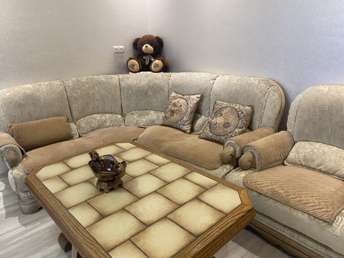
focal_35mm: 26
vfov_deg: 53.1
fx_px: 258
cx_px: 172
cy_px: 129
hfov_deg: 67.3
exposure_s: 1/50
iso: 100
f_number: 1.8
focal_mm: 4.25
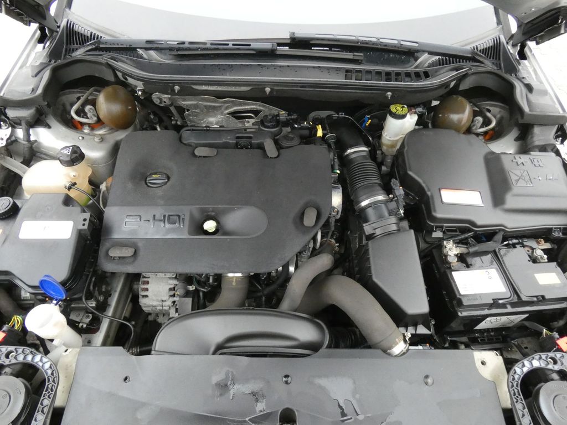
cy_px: 212
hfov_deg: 79.0
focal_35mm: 21
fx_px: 344
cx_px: 284
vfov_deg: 63.4
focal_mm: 3.7
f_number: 5
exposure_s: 1/60
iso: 800
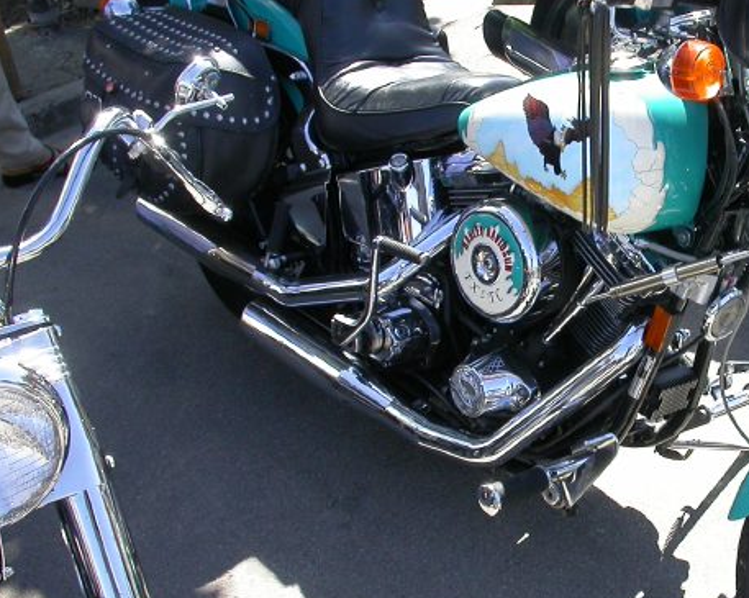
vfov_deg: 23.4
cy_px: 346
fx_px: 1440
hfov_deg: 28.4
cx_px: 615
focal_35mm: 65
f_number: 4.7
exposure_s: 1/151
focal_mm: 7.85
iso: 100
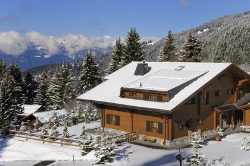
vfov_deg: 24.2
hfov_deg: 35.6
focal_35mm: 56
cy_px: 83
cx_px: 125
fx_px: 389
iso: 200
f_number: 16
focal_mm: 56
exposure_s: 1/200
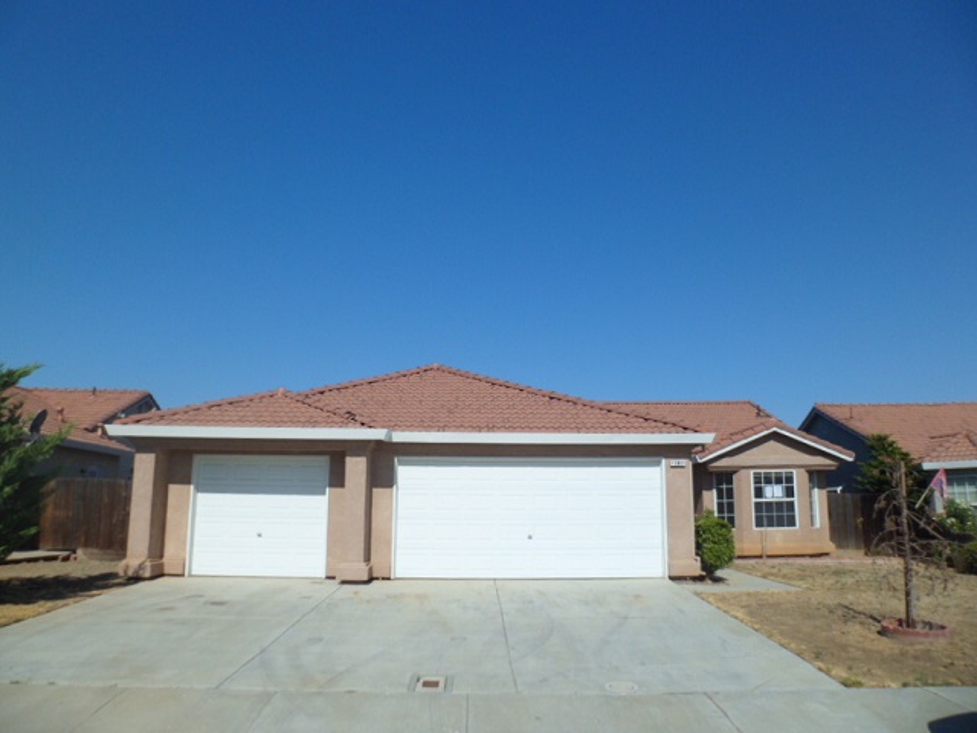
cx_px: 488
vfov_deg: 53.1
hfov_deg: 67.3
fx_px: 734
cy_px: 366
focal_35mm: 26
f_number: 9.4
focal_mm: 4.9
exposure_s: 1/250
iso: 80
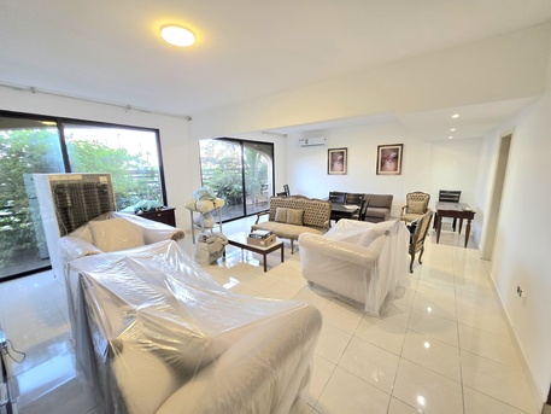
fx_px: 207
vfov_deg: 89.9
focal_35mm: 13
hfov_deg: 106.2
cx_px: 276
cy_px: 207
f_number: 1.9
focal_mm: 2.2
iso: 80
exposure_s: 1/101
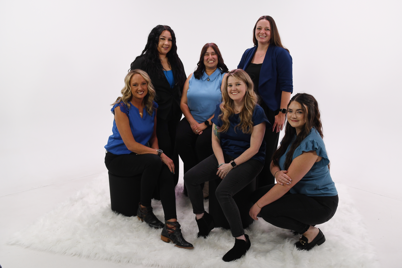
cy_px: 134
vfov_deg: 39.9
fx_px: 368
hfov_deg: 57.2
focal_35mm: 33
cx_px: 201
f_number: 5.6
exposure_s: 1/250
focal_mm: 22
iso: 640
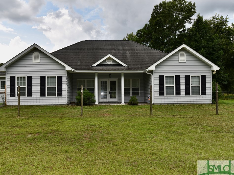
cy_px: 89
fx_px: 216
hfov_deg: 56.7
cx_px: 106
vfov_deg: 44.1
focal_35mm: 32
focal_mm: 29
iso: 100
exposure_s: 1/200
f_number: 7.1
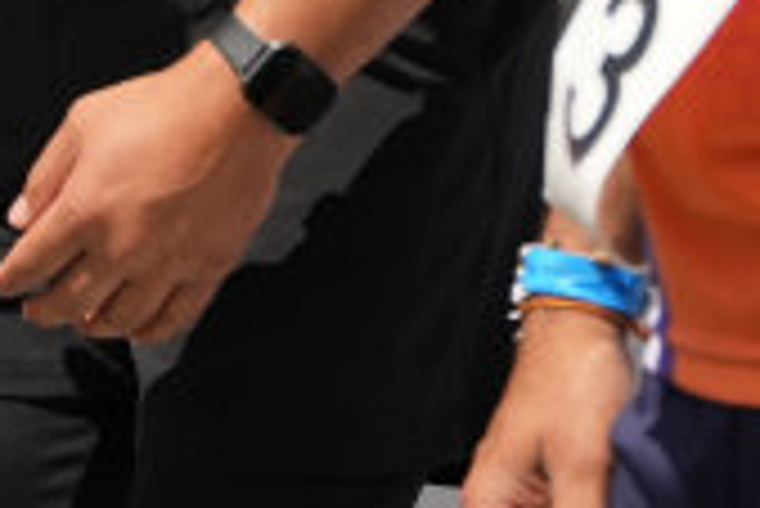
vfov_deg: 5.7
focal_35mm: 233
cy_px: -587
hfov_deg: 8.7
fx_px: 4924
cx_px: -315
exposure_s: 1/6400
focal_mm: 38.5
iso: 250
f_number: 2.8
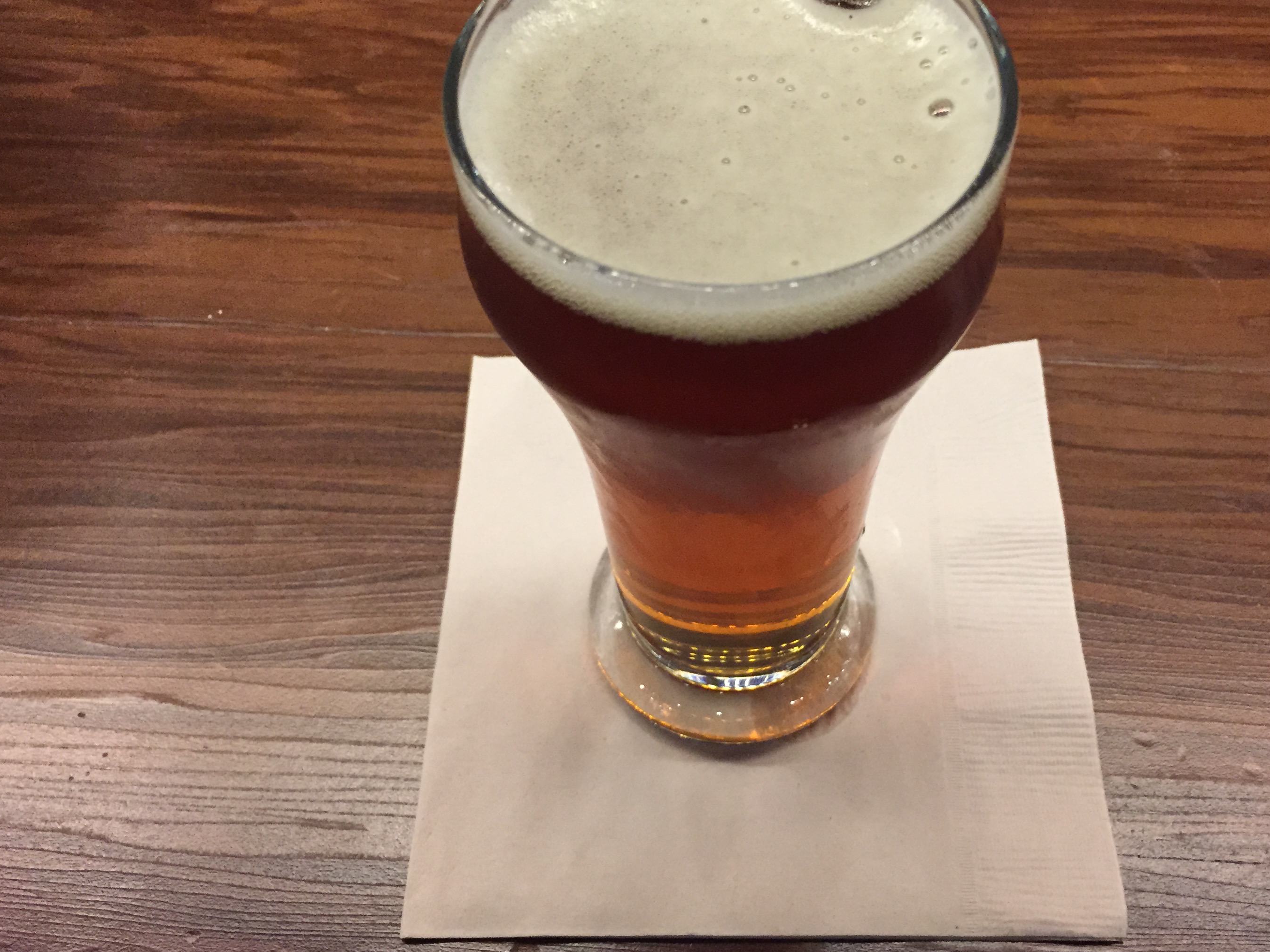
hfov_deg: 52.4
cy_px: 439
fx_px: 1284
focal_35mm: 35
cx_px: 734
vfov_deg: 40.7
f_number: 2.2
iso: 250
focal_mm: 4.15
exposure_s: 1/30
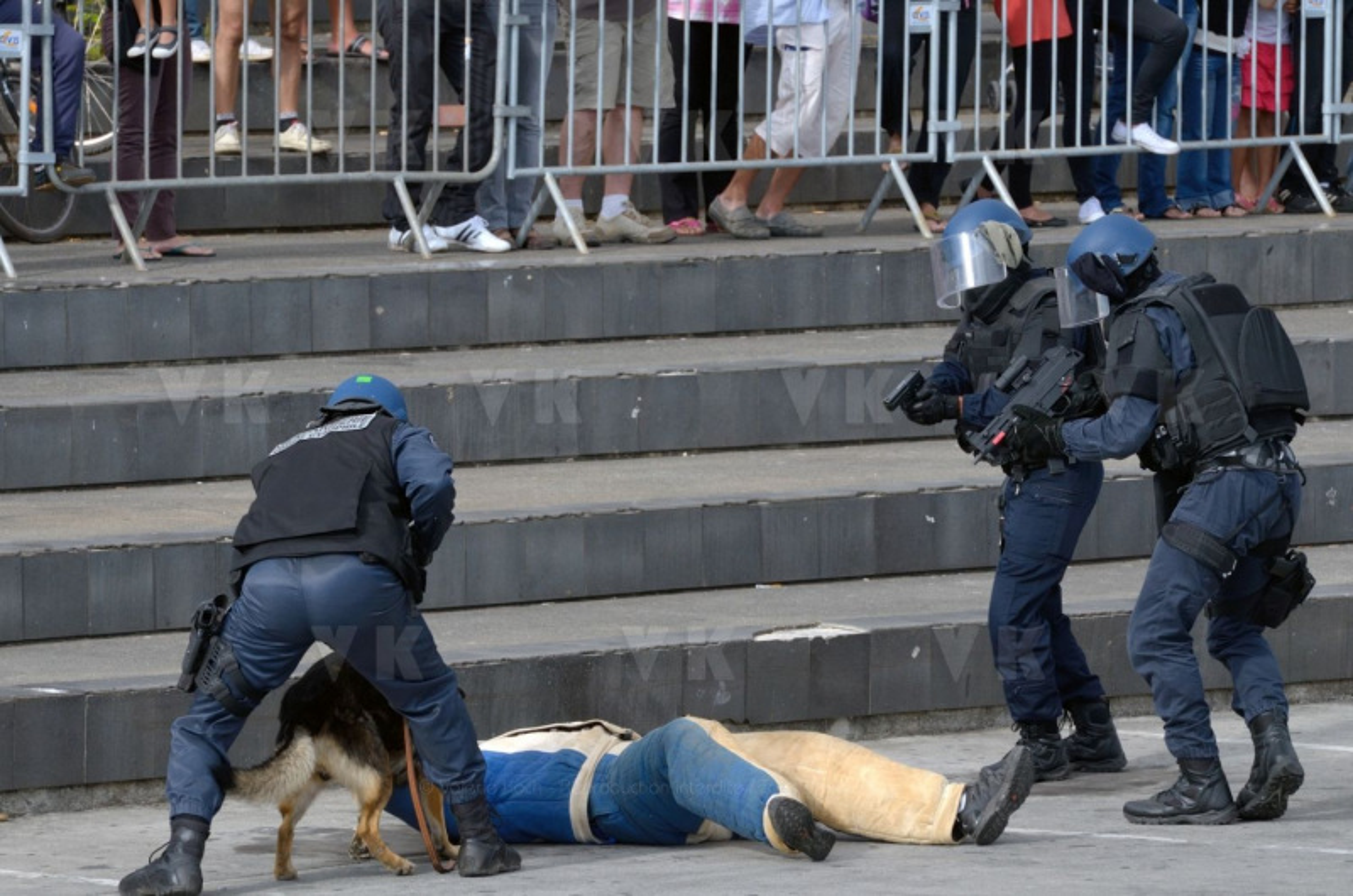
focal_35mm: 300
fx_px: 11252
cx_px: 676
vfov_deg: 4.6
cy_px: 448
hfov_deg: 6.9
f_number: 8
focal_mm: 200
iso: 250
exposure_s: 1/800
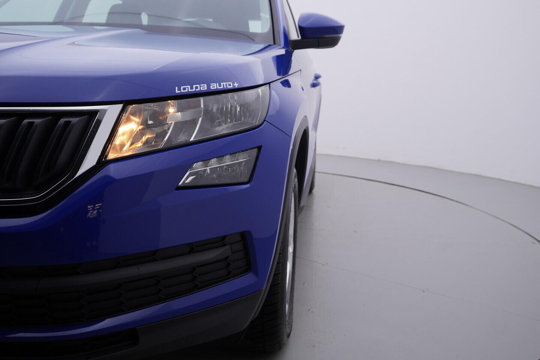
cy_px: 180
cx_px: 270
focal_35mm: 36
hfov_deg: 53.1
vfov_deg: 36.9
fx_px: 540
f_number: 4
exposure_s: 1/80
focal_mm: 24
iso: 125
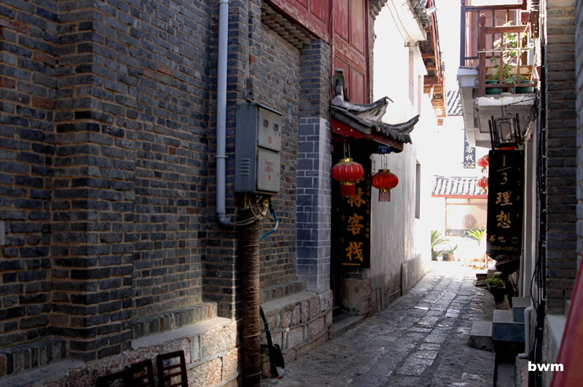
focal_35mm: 42
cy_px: 194
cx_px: 292
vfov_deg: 31.8
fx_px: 679
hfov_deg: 46.5
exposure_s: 1/80
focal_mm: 28
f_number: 4.5
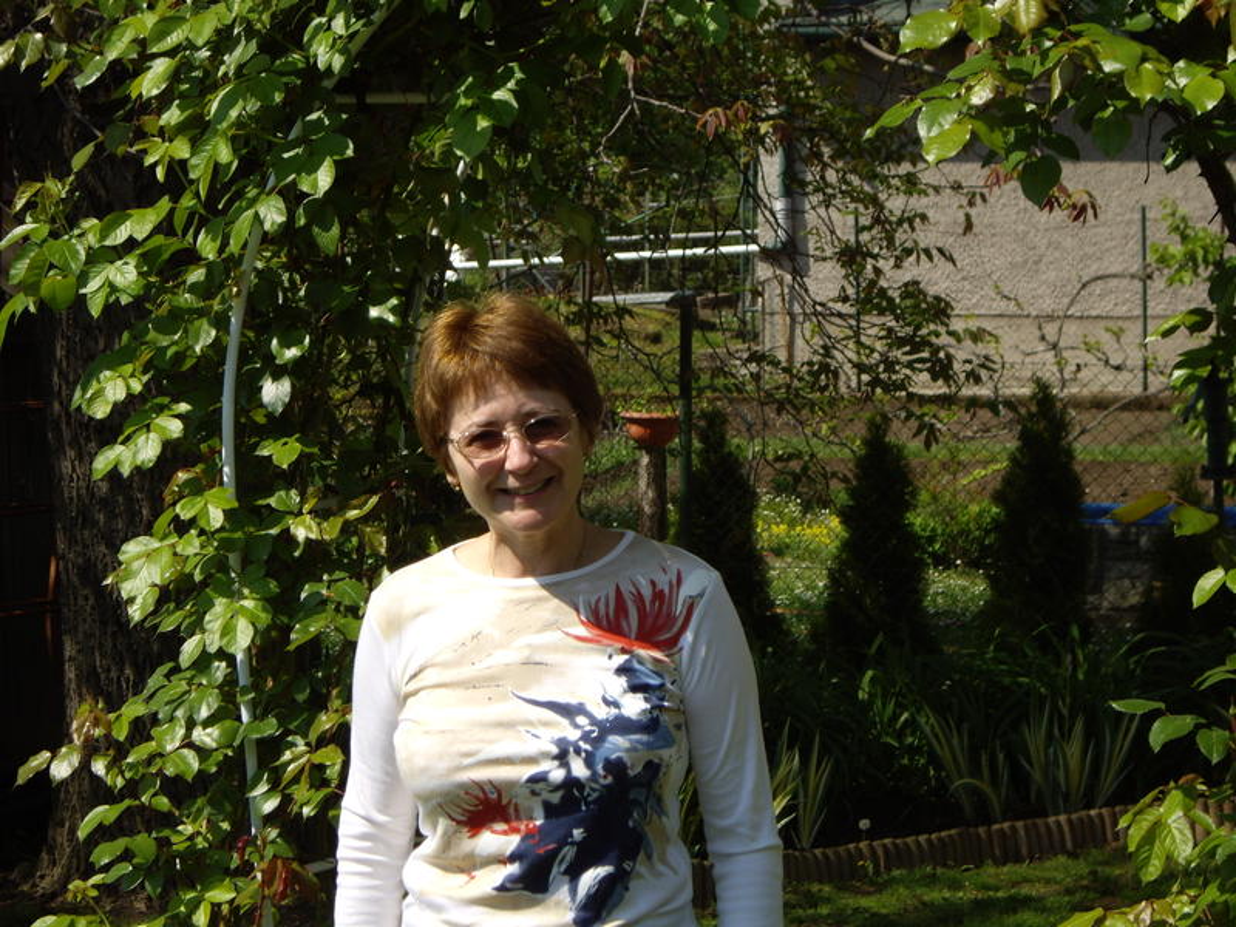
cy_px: 464
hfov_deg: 17.4
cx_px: 618
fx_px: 4035
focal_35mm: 113
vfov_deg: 13.1
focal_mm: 23.7
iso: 64
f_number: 5.4
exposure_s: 1/320
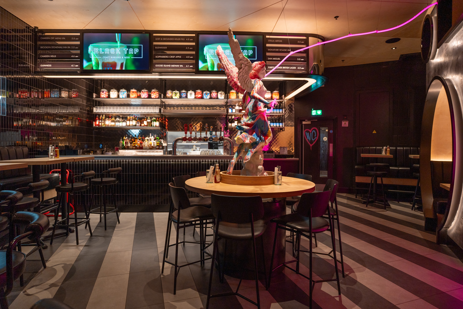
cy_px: 154
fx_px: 257
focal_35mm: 20
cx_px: 232
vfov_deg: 61.9
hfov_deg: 84.0
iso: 400
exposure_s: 1/50
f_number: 4
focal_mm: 20
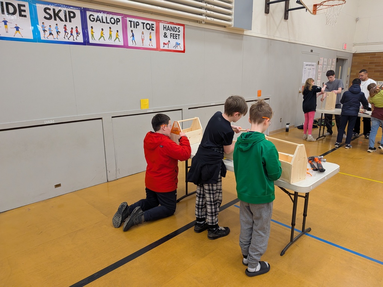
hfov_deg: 71.6
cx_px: 192
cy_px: 144
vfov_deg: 56.8
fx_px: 266
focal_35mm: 24
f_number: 1.7
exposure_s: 1/106
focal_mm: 4.53
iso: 214
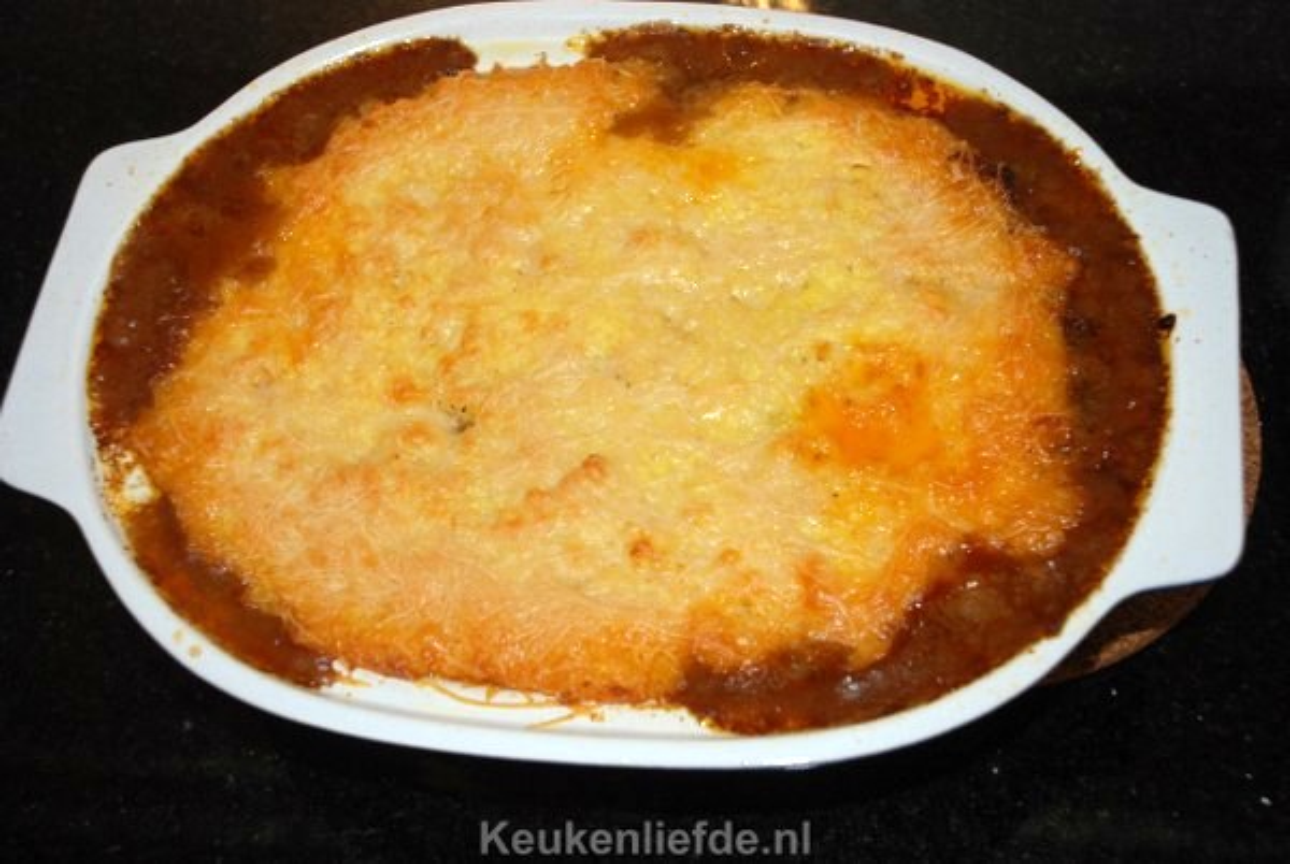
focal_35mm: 48
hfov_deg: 41.1
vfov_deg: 28.2
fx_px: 1723
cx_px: 645
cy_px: 432
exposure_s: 1/60
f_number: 4.2
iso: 200
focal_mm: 32
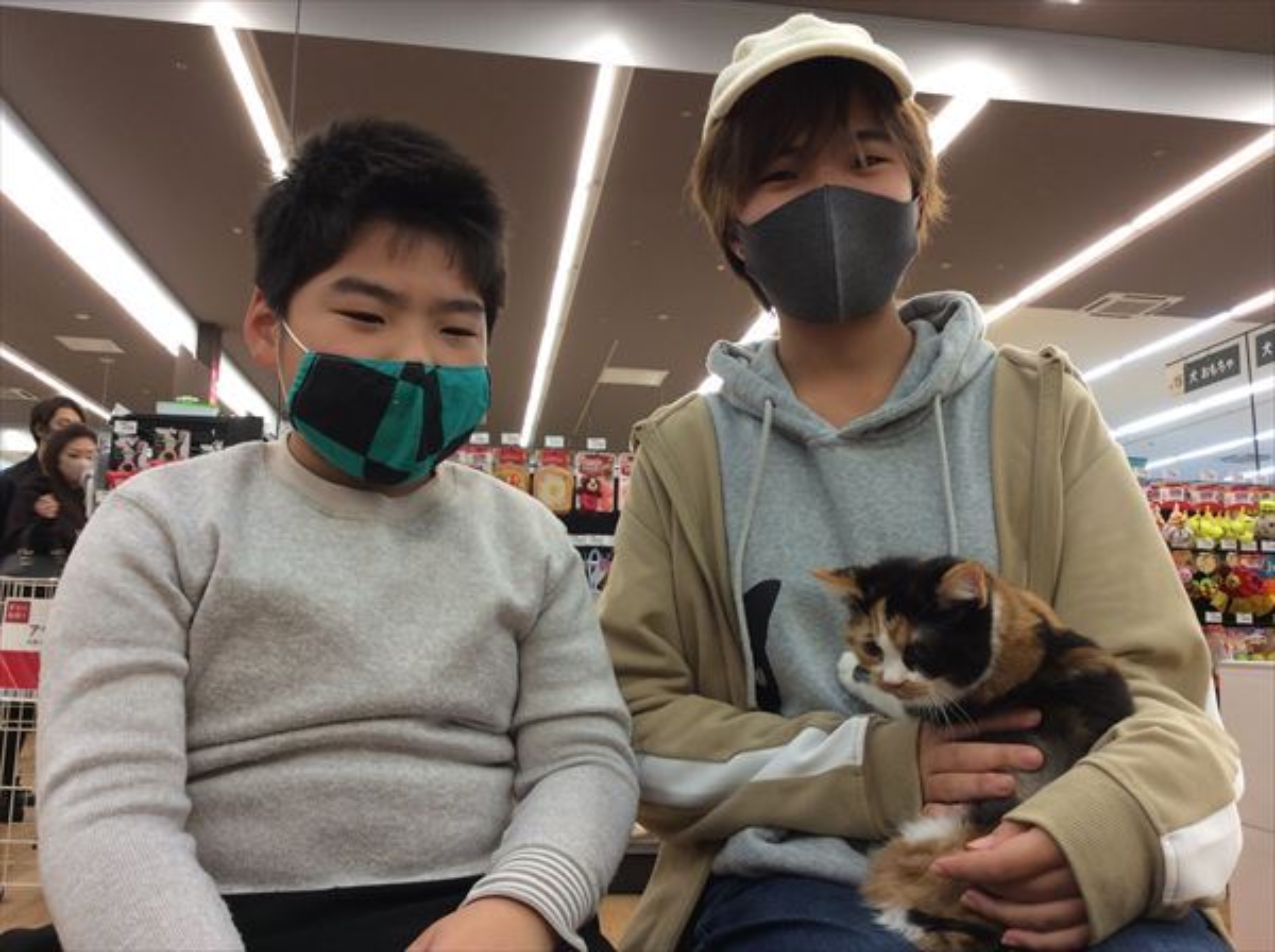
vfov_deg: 44.0
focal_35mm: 32
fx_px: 1177
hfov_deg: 56.9
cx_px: 638
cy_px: 476
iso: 50
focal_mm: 3.3
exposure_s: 1/24
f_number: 2.4
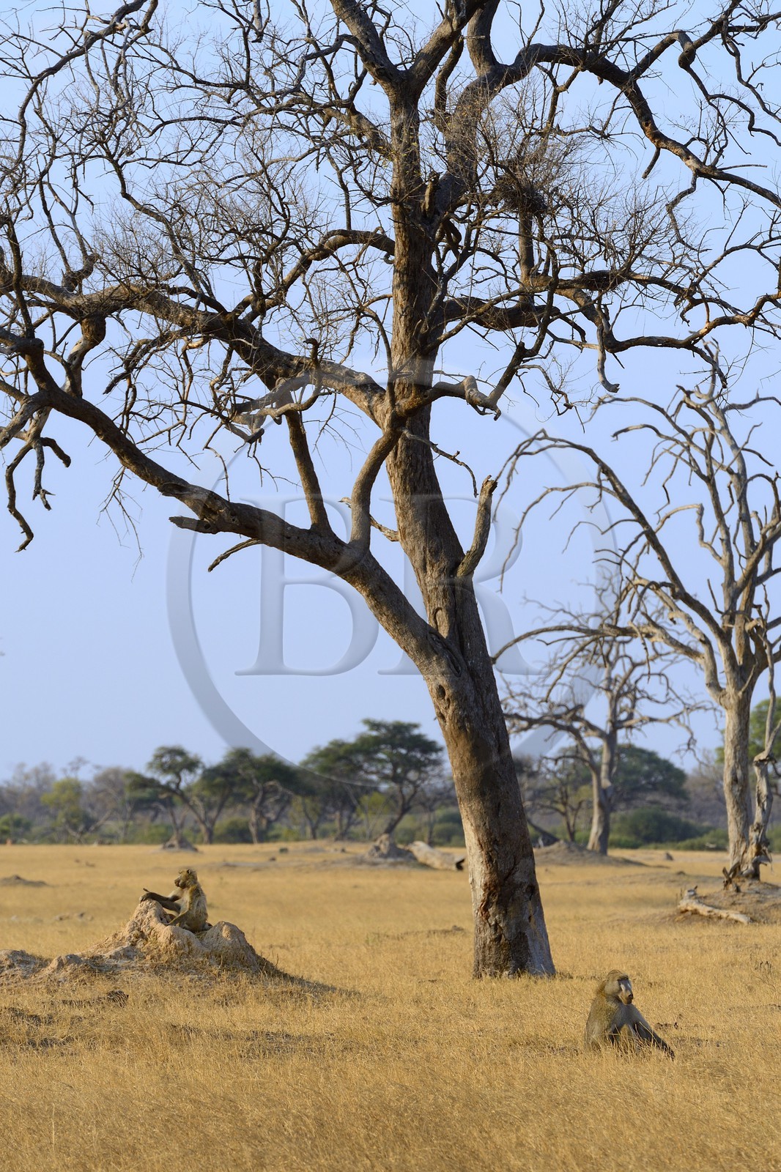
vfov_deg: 7.4
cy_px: 586
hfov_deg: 4.9
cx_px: 390
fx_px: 9115
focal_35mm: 280
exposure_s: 1/500
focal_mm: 280
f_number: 9
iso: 400
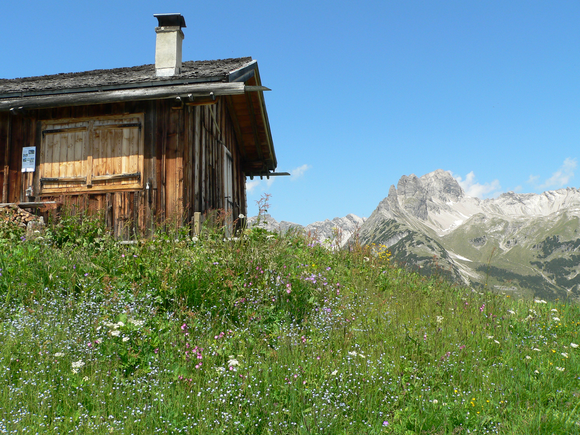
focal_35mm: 36
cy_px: 218
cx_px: 290
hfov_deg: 51.4
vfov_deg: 39.7
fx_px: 603
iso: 100
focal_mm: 6
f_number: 5.2
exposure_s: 1/500
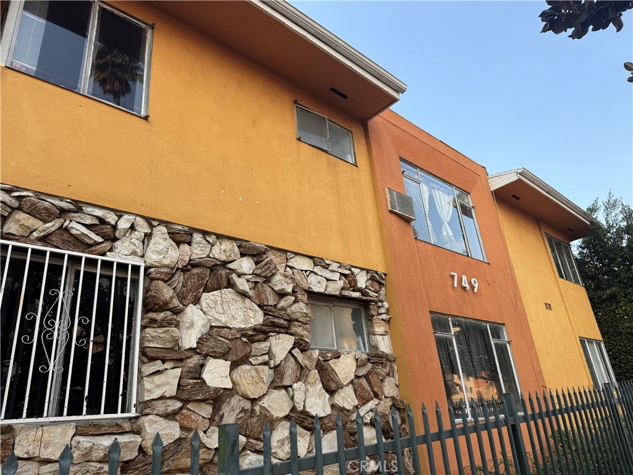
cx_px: 316
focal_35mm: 24
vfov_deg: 56.8
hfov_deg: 71.6
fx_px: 439
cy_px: 238
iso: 80
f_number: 1.78
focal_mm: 6.76
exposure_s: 1/765
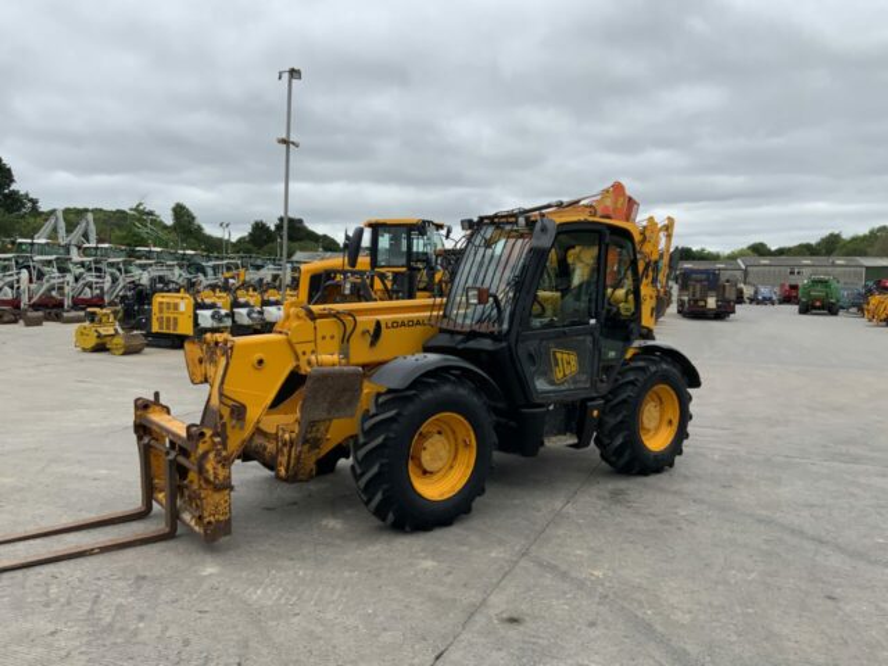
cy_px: 333
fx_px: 744
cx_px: 444
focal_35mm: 29
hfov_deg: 61.7
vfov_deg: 48.2
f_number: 1.8
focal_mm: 3
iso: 16
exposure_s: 1/1534
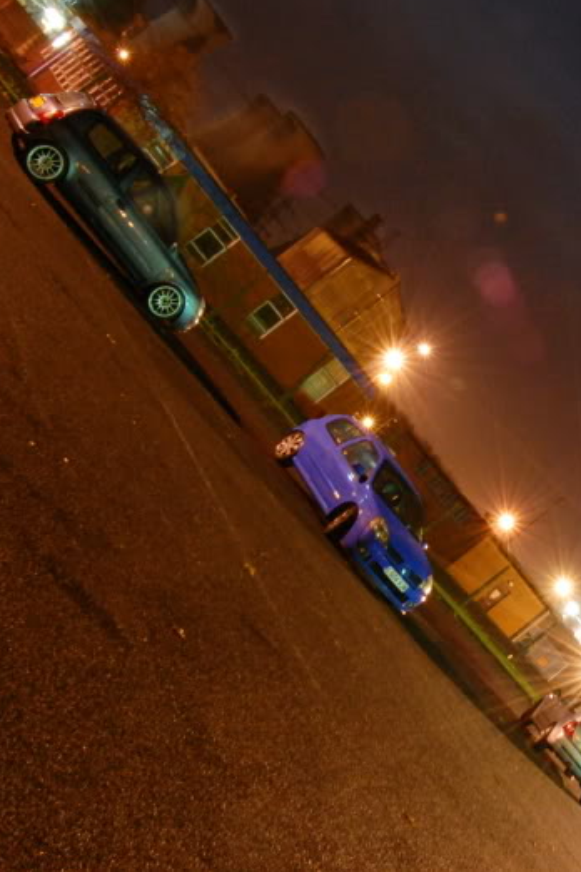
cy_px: 430
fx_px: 1277
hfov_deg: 24.6
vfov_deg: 37.7
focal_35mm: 53
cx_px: 561
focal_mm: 23
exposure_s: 20
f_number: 25
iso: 1600
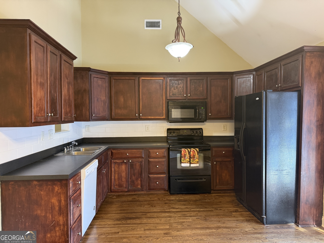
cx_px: 162
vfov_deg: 56.8
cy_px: 122
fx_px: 225
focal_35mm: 24
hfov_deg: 71.6
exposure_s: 1/60
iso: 320
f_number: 1.78
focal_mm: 6.76
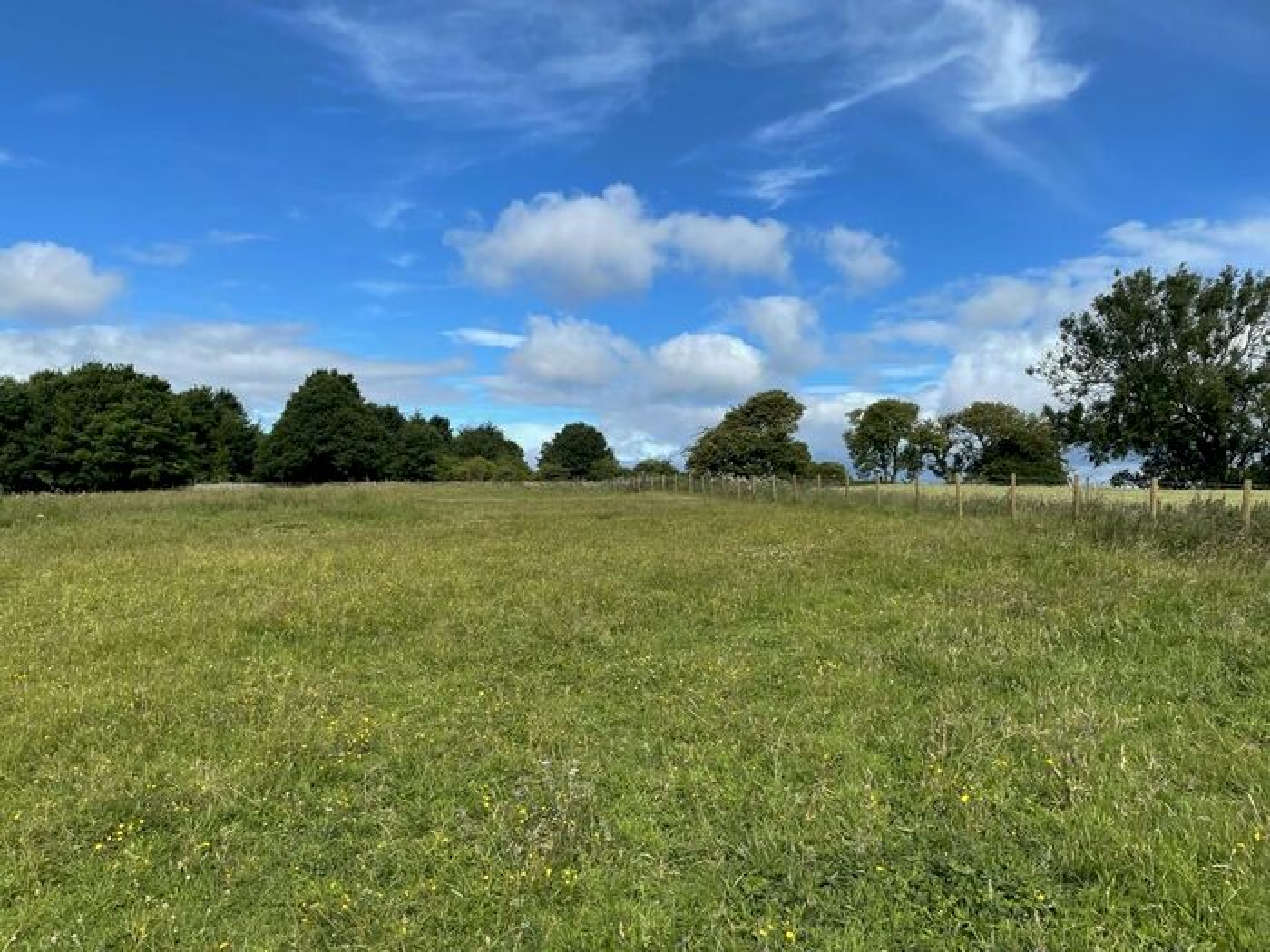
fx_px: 954
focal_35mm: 26
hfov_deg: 67.3
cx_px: 635
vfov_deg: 53.1
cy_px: 476
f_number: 1.6
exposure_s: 1/3509
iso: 32
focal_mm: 4.2
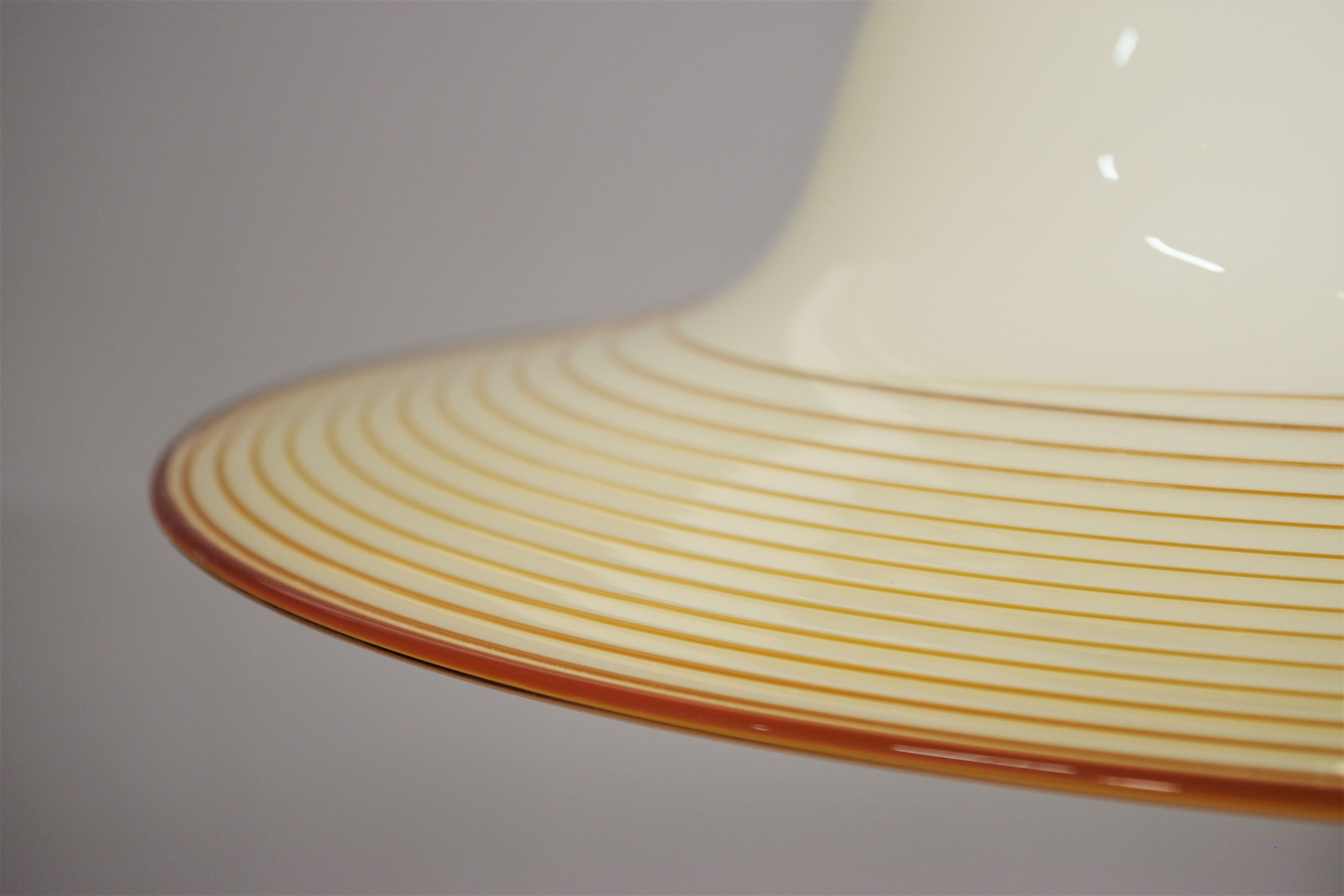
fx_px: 1941
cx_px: 672
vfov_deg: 26.0
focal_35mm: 52
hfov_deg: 38.2
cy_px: 448
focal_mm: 35
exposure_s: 1/40
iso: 800
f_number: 4.5
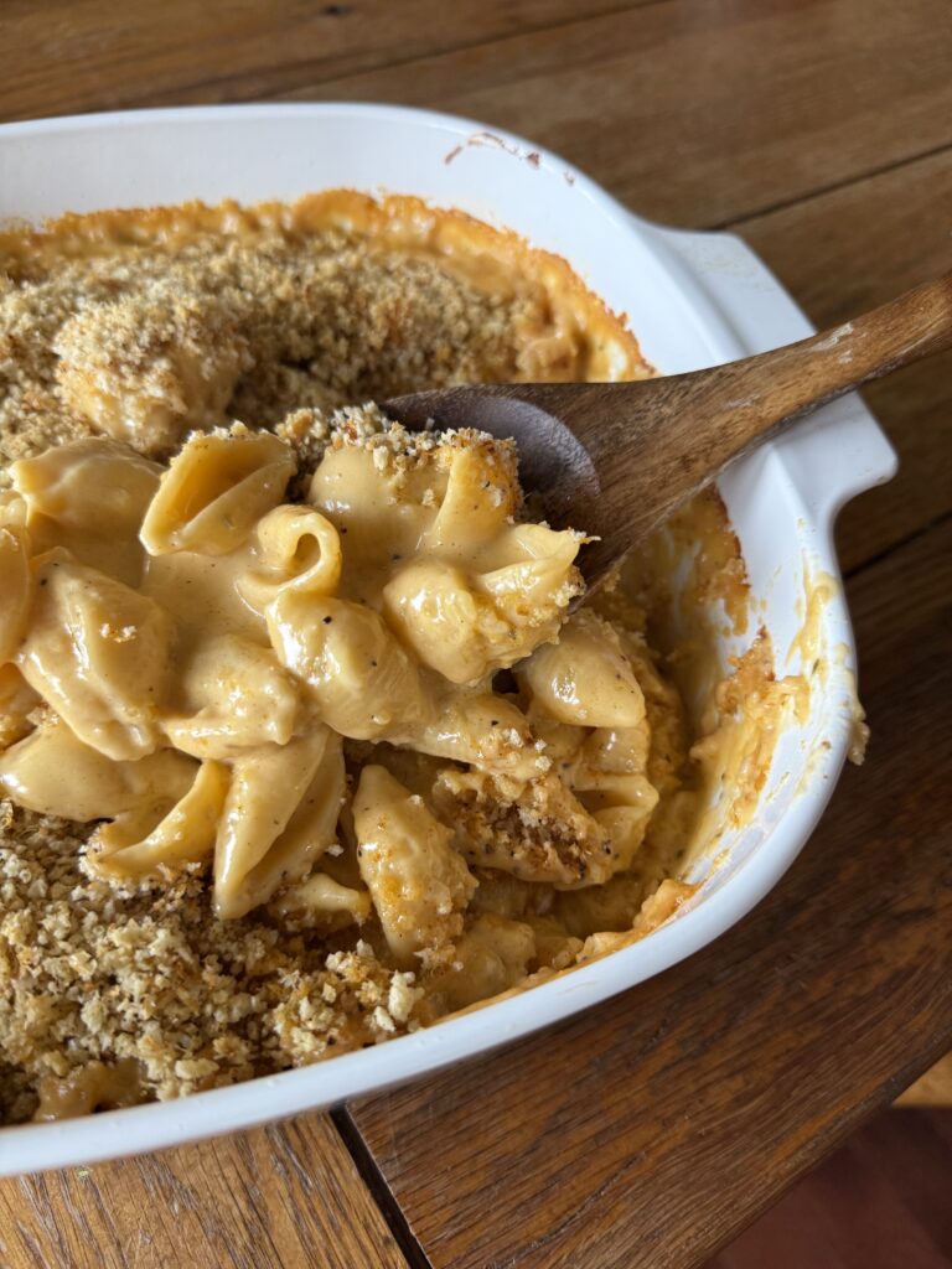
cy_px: 634
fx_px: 880
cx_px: 476
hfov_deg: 56.8
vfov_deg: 71.6
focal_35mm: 24
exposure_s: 1/109
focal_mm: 6.76
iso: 200
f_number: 1.78
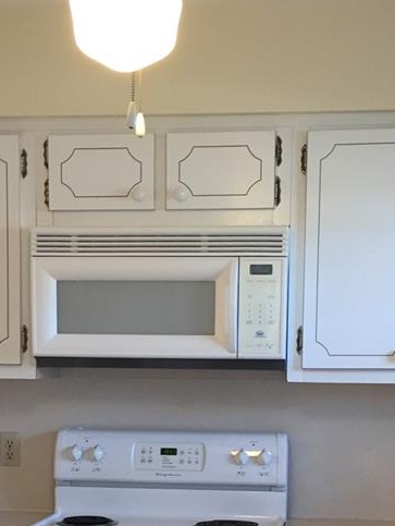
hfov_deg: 20.5
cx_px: 178
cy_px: 515
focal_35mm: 72
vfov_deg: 25.8
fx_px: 1094
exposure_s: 1/30
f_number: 2.2
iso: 64
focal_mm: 4.15
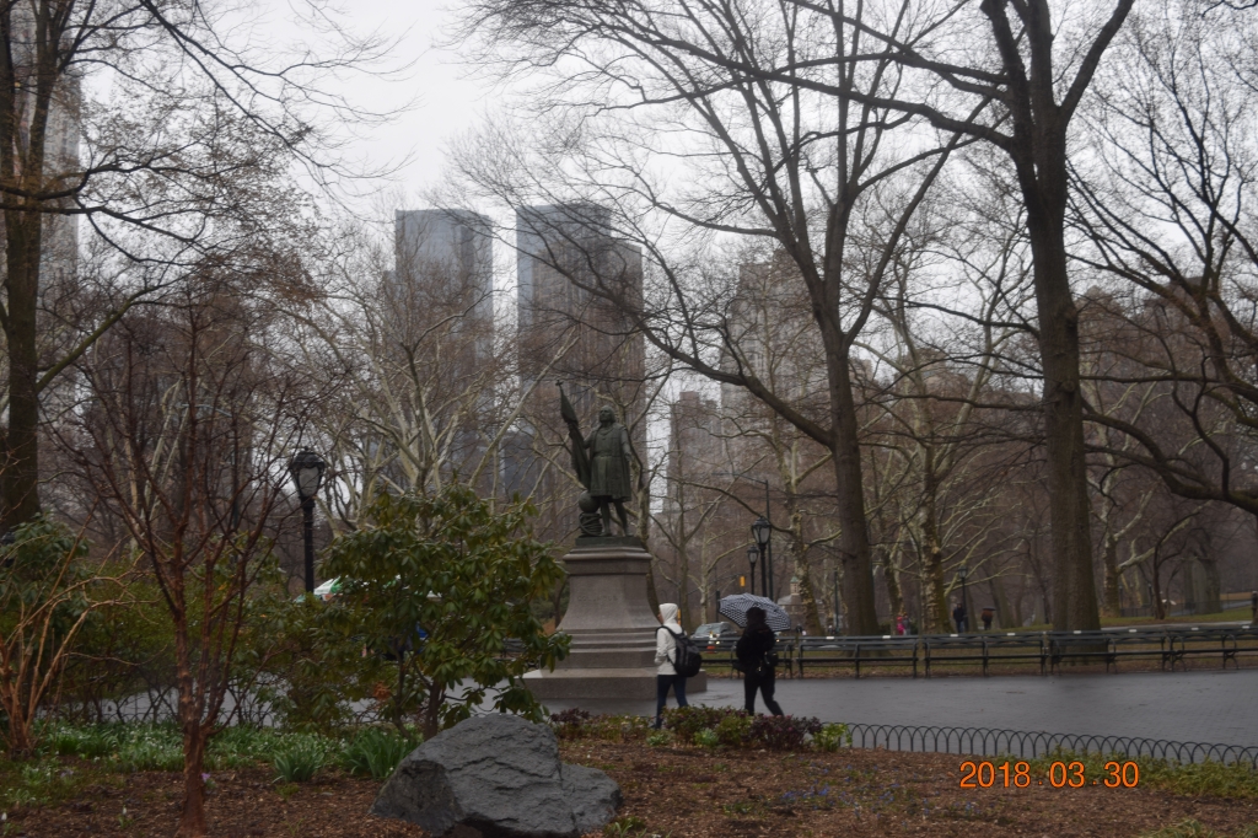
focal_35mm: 48
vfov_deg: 28.1
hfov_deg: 41.1
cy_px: 419
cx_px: 629
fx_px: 1677
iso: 100
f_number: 6.3
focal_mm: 32
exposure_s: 1/160
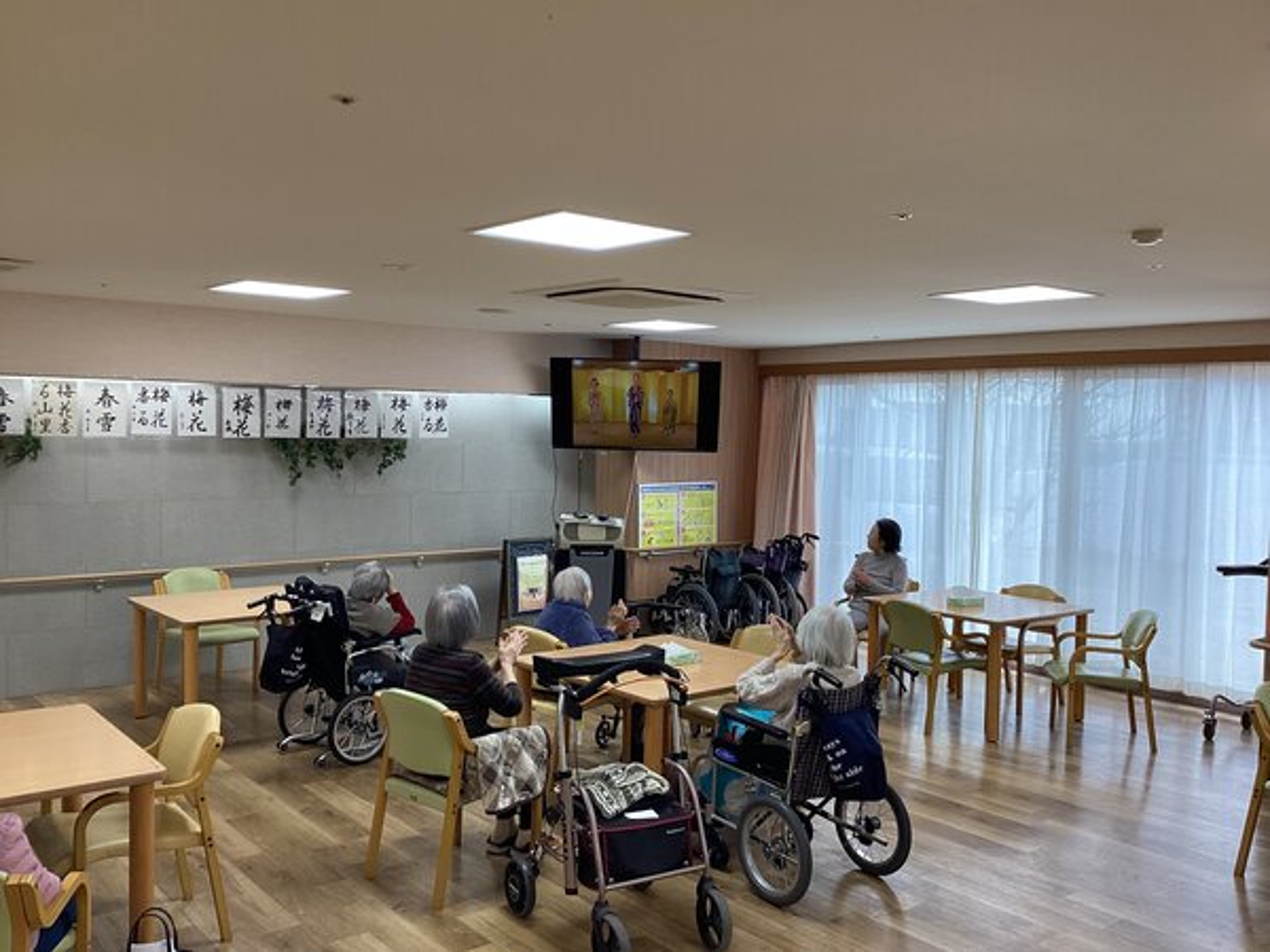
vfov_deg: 45.4
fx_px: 1137
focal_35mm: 31
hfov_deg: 58.4
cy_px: 476
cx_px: 635
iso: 64
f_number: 2.4
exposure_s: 1/120
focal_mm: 3.3
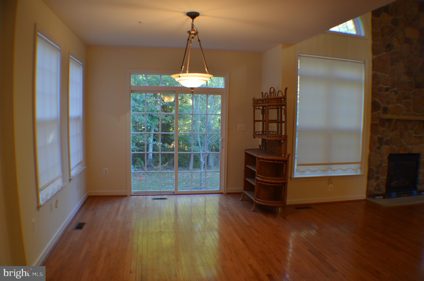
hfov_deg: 57.3
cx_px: 212
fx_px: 388
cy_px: 140
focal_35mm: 33
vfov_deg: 39.8
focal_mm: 22
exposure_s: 1/60
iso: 400
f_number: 4
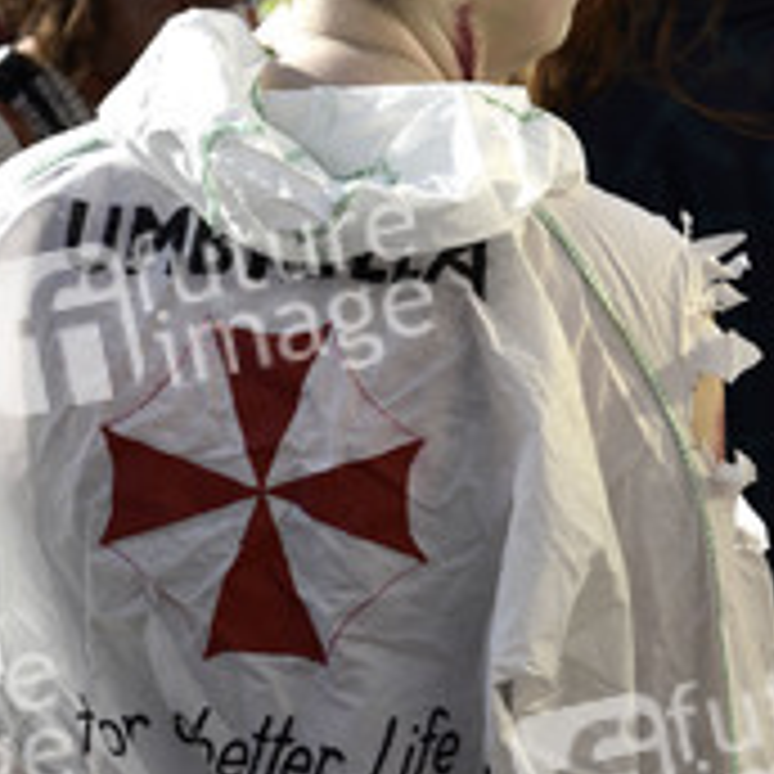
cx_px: 333
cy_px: 536
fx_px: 4882
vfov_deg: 9.1
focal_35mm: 193
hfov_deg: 9.1
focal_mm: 98
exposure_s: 1/320
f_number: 9
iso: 200
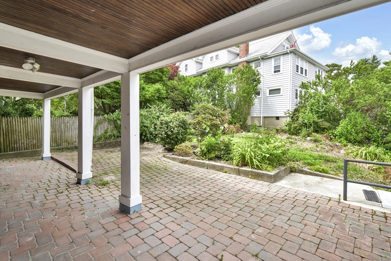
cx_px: 196
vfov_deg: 77.3
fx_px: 163
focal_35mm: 15
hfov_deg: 100.4
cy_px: 130
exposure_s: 1/30
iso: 100
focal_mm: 15
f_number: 14
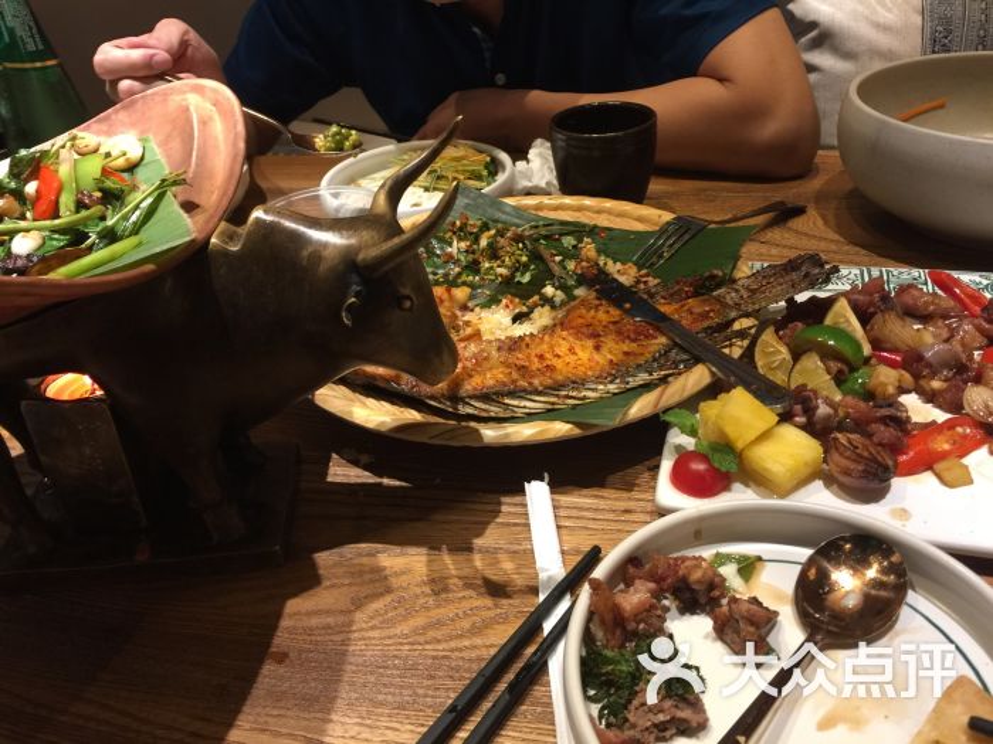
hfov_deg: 61.7
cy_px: 372
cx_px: 496
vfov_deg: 48.2
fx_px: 832
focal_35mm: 29
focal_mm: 4.15
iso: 80
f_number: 2.2
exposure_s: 1/17
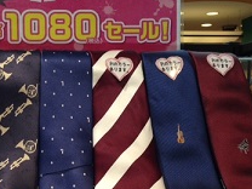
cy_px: 104
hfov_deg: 31.4
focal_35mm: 61
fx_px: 444
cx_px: 84
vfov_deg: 24.0
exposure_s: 1/60
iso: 64
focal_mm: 4.12
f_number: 2.4
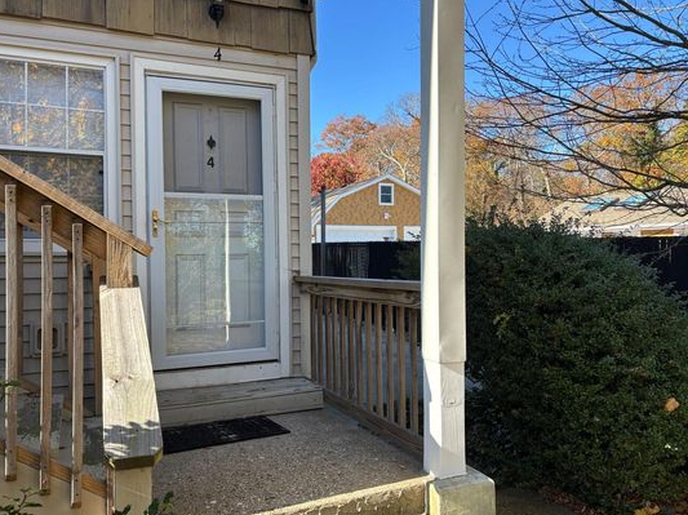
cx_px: 307
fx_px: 576
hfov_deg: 61.5
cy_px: 264
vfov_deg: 48.2
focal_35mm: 29
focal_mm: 5.96
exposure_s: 1/927
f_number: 1.6
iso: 50
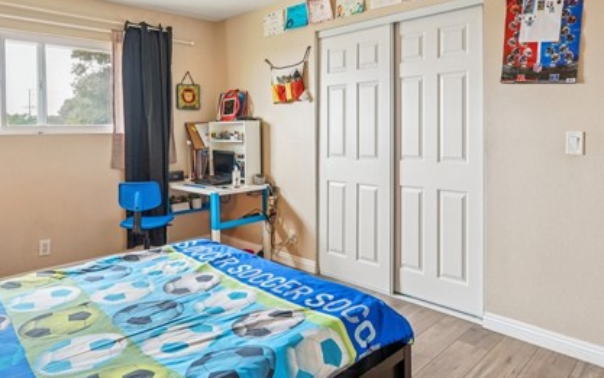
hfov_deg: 72.3
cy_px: 138
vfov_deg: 48.8
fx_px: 412
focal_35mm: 25
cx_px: 337
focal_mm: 16
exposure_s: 1/8
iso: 400
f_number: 8
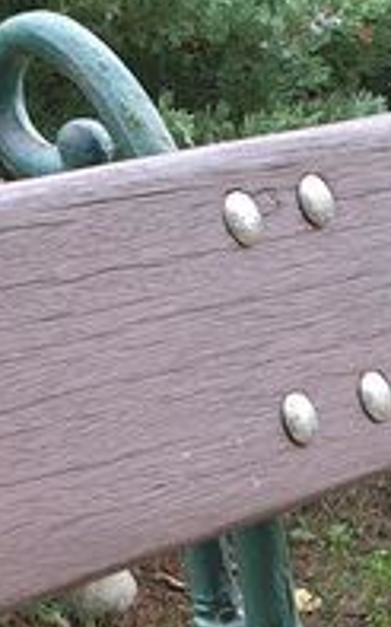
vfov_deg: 13.3
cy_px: 1162
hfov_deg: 8.7
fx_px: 2389
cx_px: 852
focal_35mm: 140
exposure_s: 1/104
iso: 50
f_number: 2.4
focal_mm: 4.3
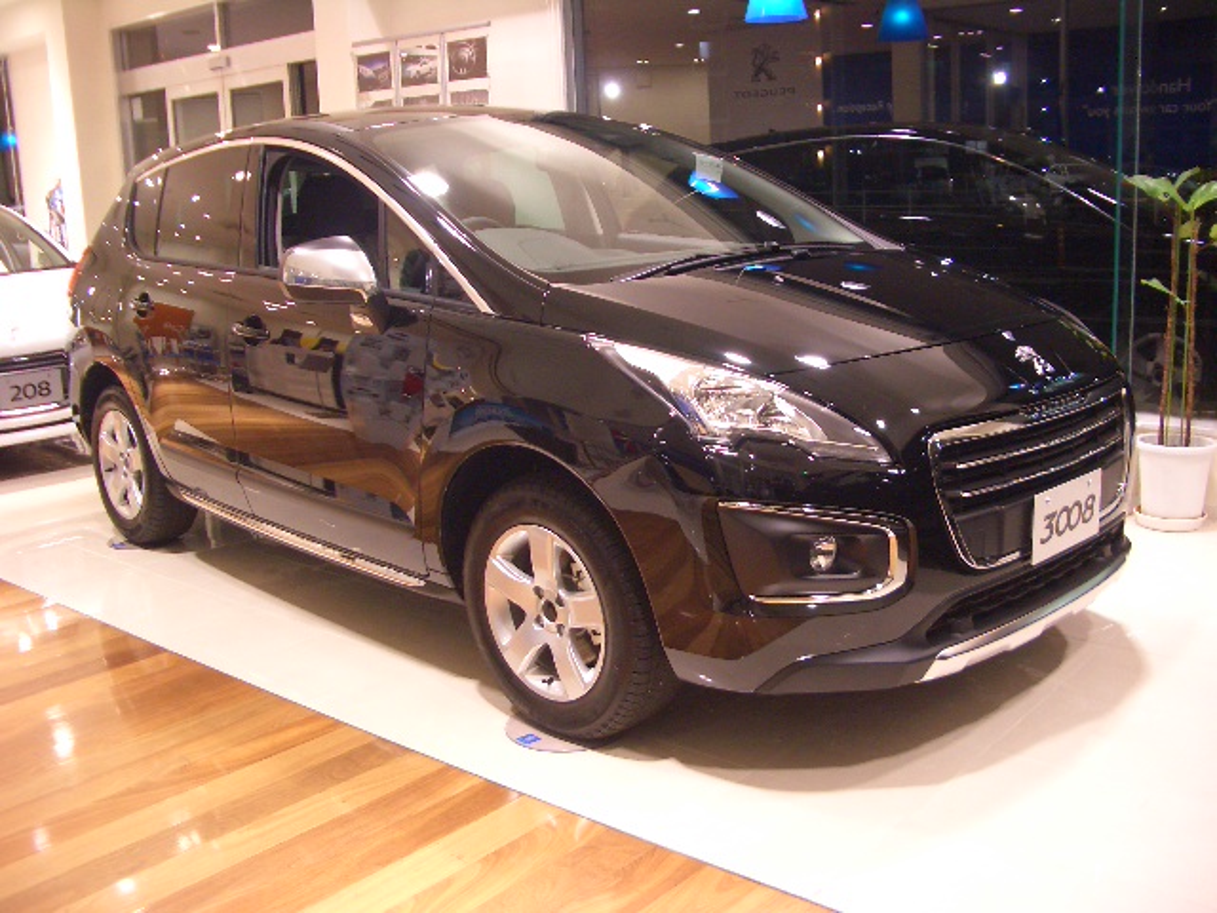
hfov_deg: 52.6
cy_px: 456
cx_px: 608
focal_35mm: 35
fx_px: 1231
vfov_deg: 40.7
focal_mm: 5.8
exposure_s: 1/8
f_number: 2.6
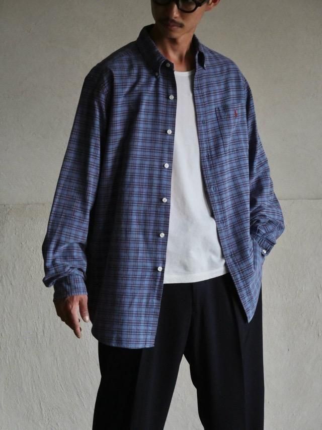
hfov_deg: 15.4
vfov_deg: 20.4
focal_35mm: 96
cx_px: 161
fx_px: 1190
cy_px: 215
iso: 3200
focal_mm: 48
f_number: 3.9
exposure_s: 1/13
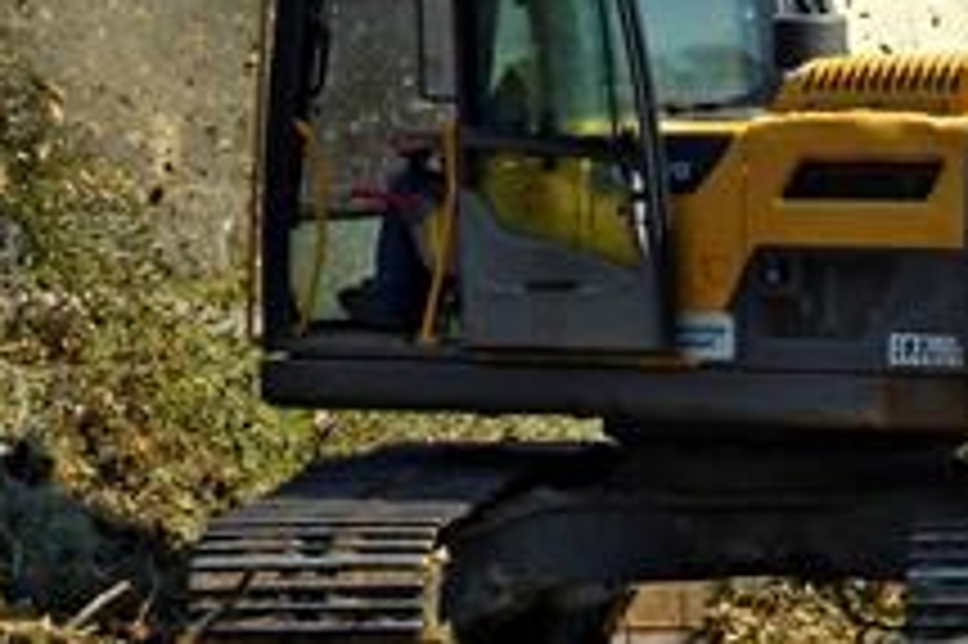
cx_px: 86
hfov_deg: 6.5
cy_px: 16
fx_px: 8544
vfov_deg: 4.3
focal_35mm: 318
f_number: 14
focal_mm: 70
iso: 400
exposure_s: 1/800
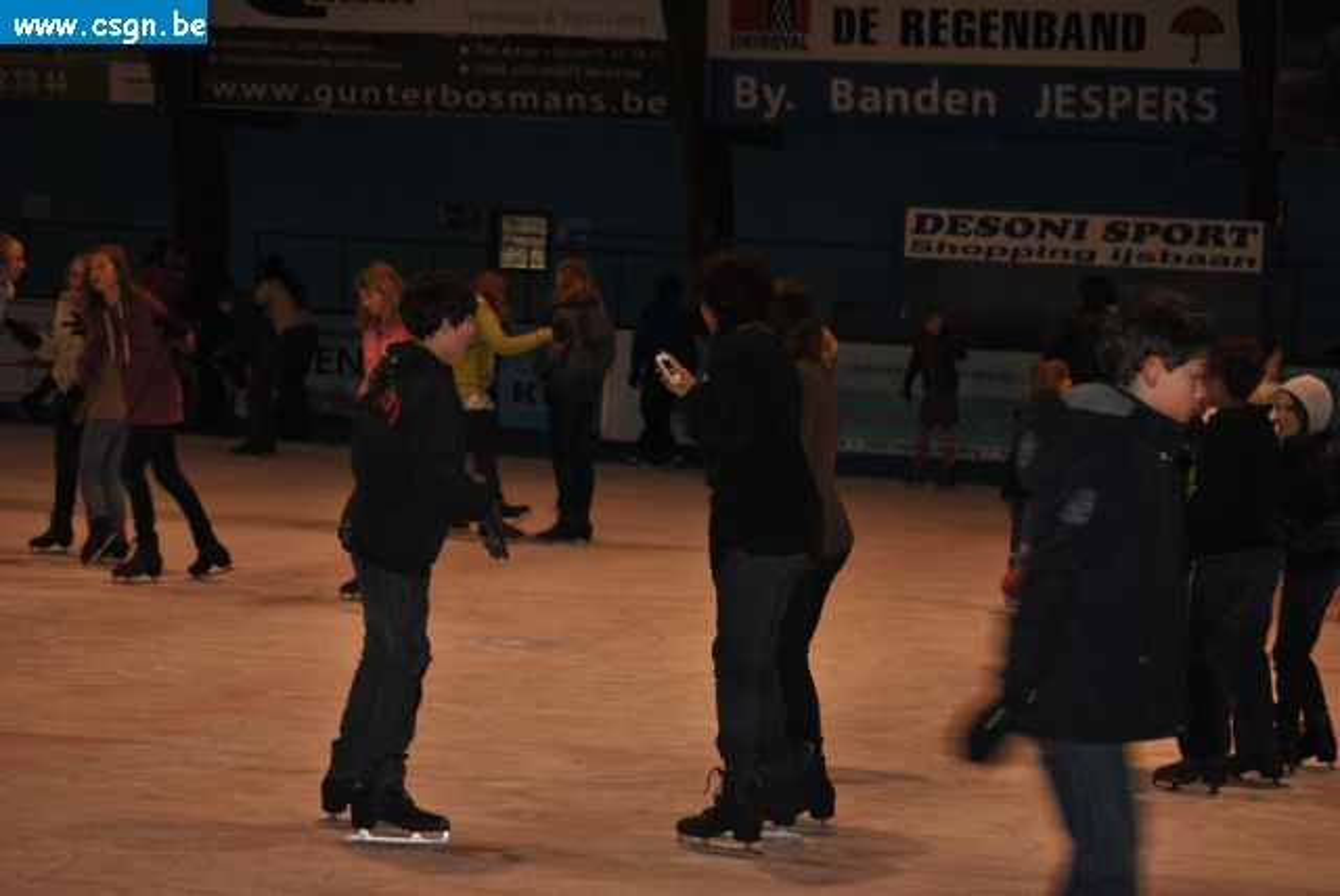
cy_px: 448
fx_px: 3688
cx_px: 670
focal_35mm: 99
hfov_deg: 20.6
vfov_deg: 13.9
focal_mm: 66
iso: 200
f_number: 4.2
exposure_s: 1/60
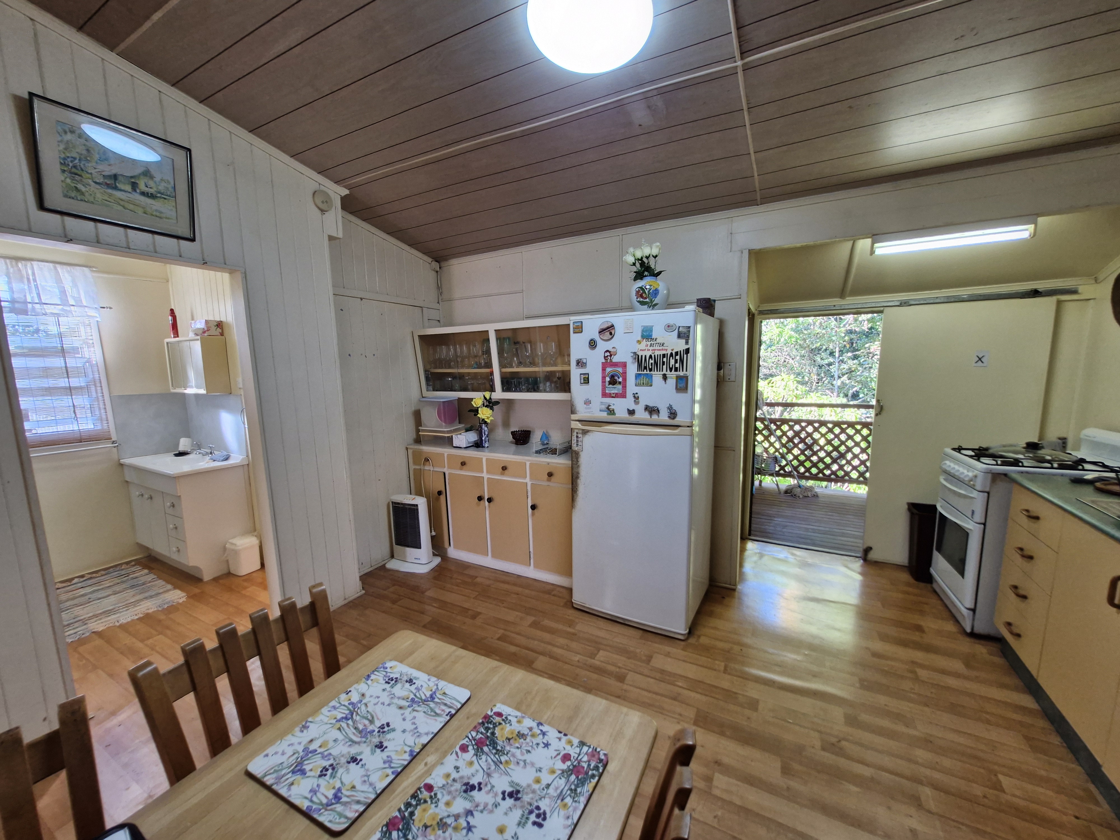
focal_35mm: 13
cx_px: 560
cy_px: 420
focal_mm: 1.74
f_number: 2.2
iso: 125
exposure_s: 1/50
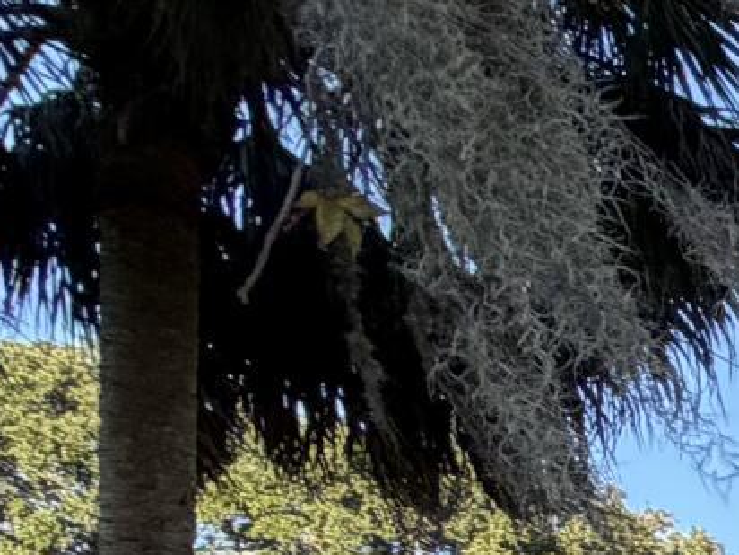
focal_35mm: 102
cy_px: 1202
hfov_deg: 10.9
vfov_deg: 12.3
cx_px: 2303
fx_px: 2178
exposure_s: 1/502
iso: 50
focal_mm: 2.22
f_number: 2.2
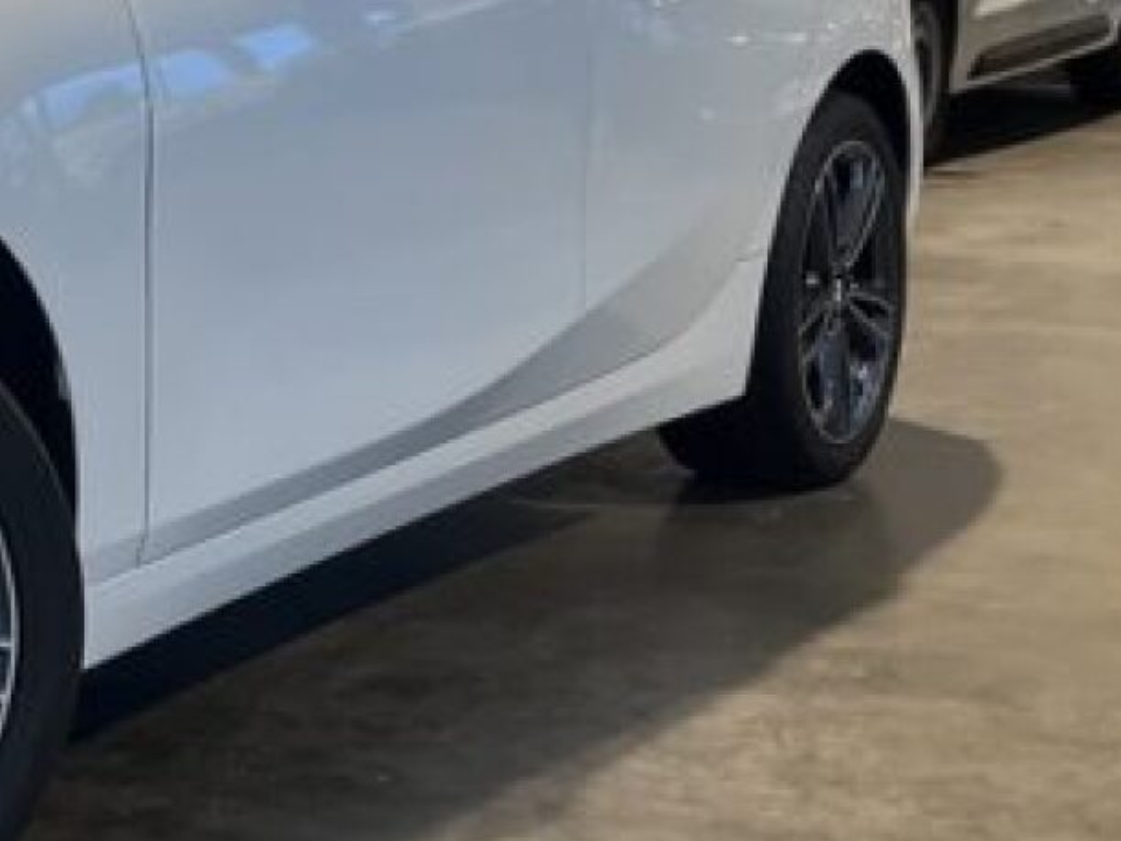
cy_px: 113
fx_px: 2753
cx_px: -454
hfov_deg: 20.4
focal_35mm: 85
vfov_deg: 17.2
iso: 100
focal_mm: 5.1
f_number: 1.6
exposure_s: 1/98
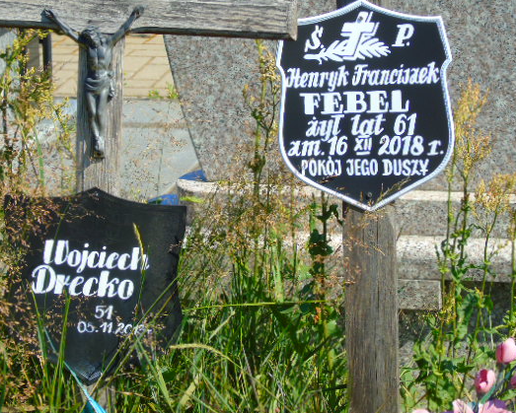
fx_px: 2261
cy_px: 215
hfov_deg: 13.0
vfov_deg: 10.4
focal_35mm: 148
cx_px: 243
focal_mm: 22
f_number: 4.6
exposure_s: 1/400
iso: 80
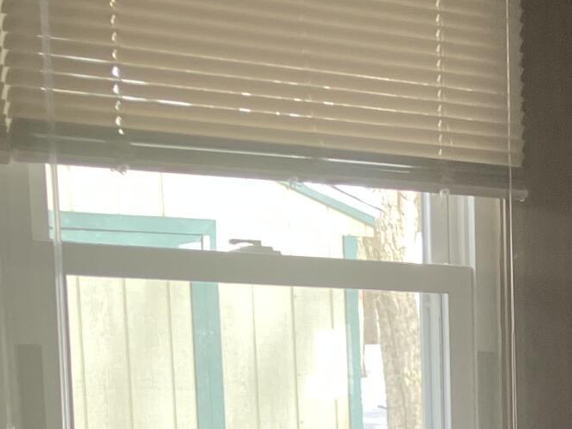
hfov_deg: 14.2
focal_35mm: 127
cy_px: 777
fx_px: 2099
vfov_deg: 10.9
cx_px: 930
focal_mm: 3.99
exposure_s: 1/121
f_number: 1.8
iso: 80
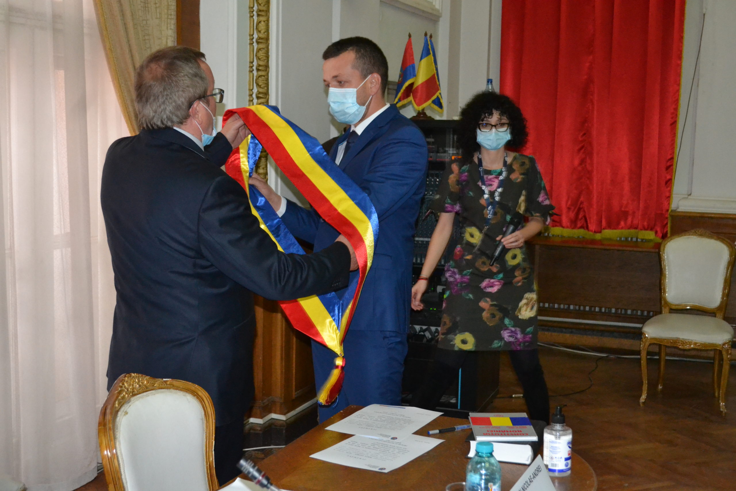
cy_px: 246
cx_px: 368
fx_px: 981
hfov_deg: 41.1
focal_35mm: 48
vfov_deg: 28.1
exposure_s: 1/60
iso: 3200
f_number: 4.8
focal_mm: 32
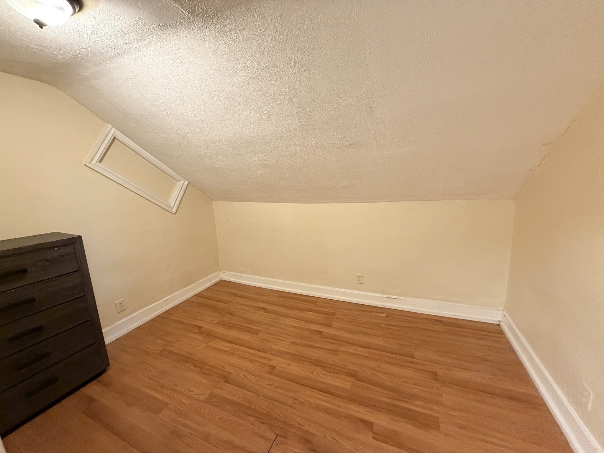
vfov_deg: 85.7
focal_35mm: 14
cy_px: 226
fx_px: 244
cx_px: 302
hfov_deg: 102.1
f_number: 2.2
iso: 500
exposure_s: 1/60
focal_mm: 2.22
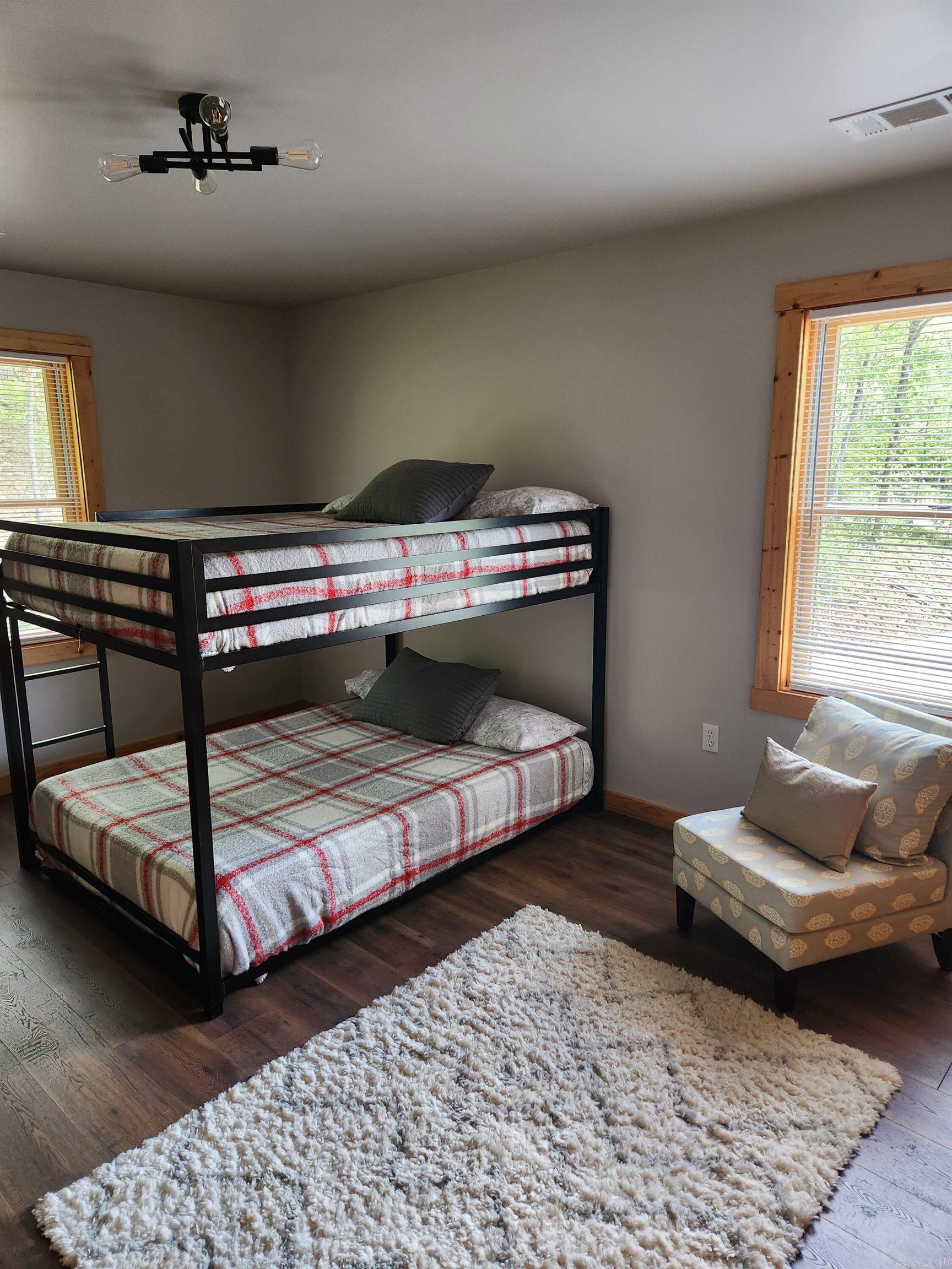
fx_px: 843
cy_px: 634
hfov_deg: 58.9
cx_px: 476
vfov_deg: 73.9
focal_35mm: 23
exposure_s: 1/120
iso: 250
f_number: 1.8
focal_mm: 5.4
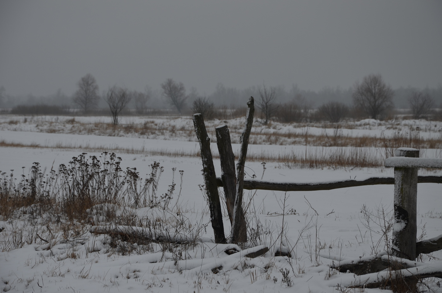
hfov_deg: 14.0
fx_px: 1801
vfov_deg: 9.3
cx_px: 221
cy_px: 146
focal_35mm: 147
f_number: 8
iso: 100
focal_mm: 98
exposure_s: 1/250
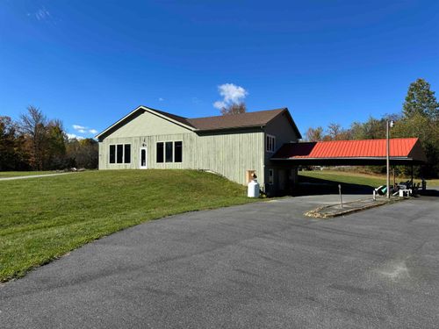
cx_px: 220
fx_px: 304
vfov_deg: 56.8
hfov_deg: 71.6
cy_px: 164
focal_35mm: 24
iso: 80
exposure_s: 1/4310
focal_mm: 6.76
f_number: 1.78
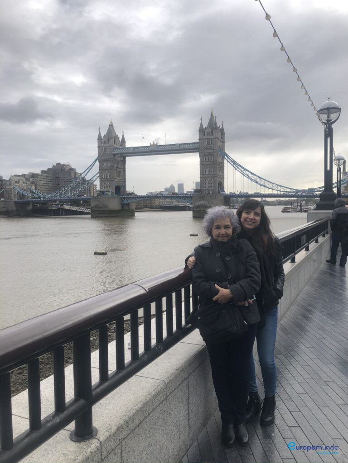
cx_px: 174
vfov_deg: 63.4
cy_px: 232
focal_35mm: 28
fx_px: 375
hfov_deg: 49.7
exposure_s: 1/1333
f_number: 1.8
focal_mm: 3.99
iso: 20
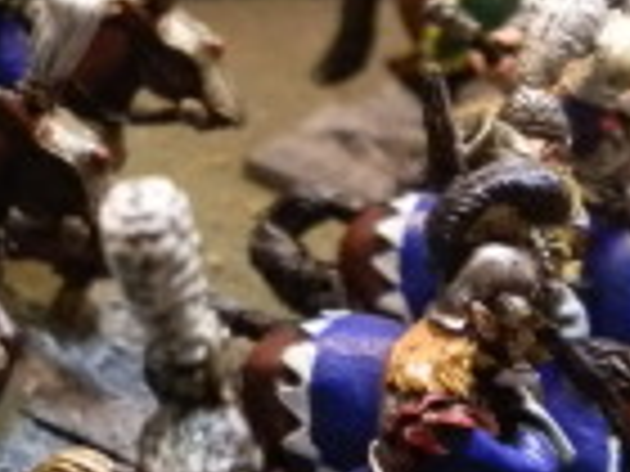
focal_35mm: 107
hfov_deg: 16.8
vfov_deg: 13.5
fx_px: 1947
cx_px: -284
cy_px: -81
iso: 400
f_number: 3.1
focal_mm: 5
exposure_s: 1/40
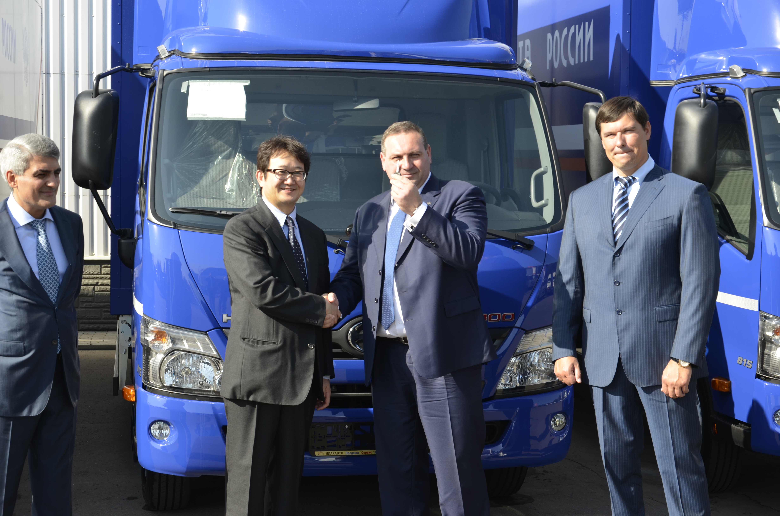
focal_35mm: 60
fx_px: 1297
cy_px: 258
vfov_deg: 22.5
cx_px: 390
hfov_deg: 33.5
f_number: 7.1
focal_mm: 40
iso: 200
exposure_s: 1/200
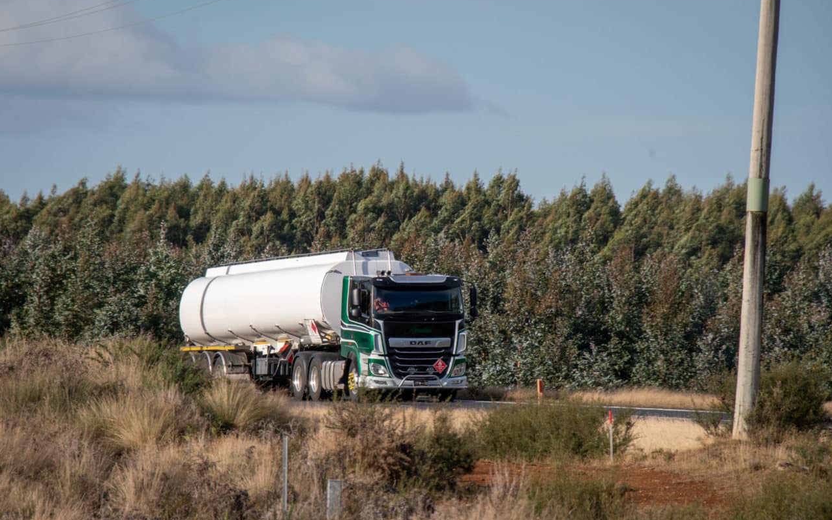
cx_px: 416
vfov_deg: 3.2
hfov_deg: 5.1
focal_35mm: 414
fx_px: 9389
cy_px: 268
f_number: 13
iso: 320
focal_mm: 270
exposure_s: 1/250
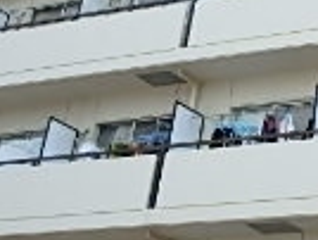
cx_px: 453
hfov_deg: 17.9
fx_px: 920
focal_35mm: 100
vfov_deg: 14.4
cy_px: -45
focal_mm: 3.7
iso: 125
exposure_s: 1/640
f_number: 3.5
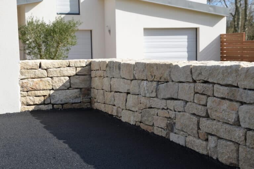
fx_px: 444
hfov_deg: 31.9
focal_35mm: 63
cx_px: 127
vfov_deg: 21.5
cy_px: 84
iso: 125
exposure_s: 1/250
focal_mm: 42
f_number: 8
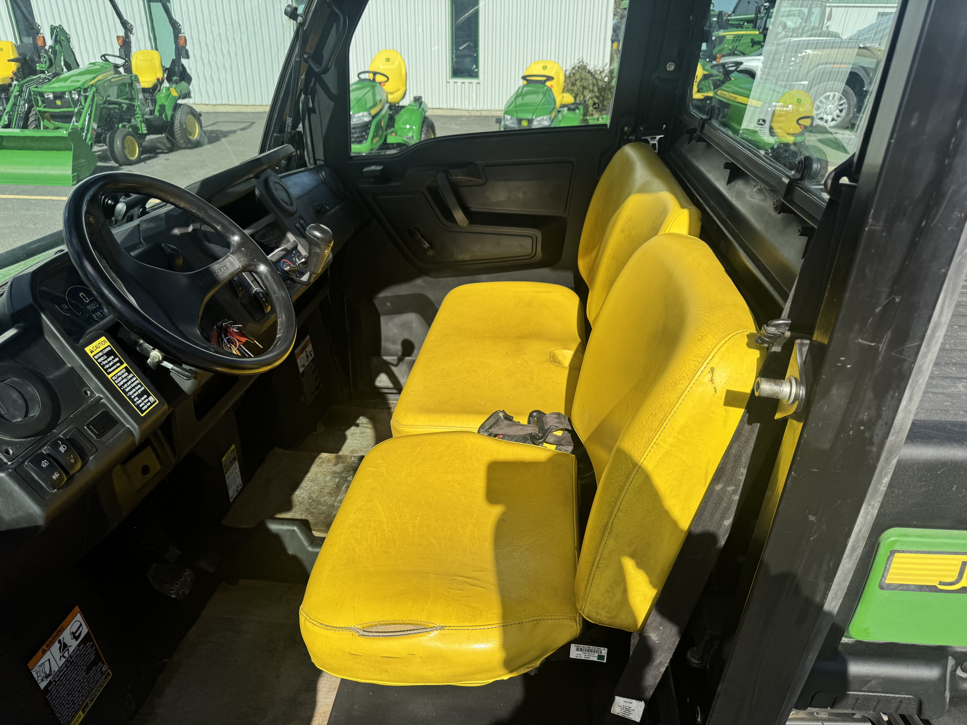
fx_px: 670
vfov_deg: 56.8
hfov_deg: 71.6
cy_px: 362
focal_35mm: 24
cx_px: 484
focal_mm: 6.76
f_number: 1.78
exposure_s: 1/4310
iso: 80
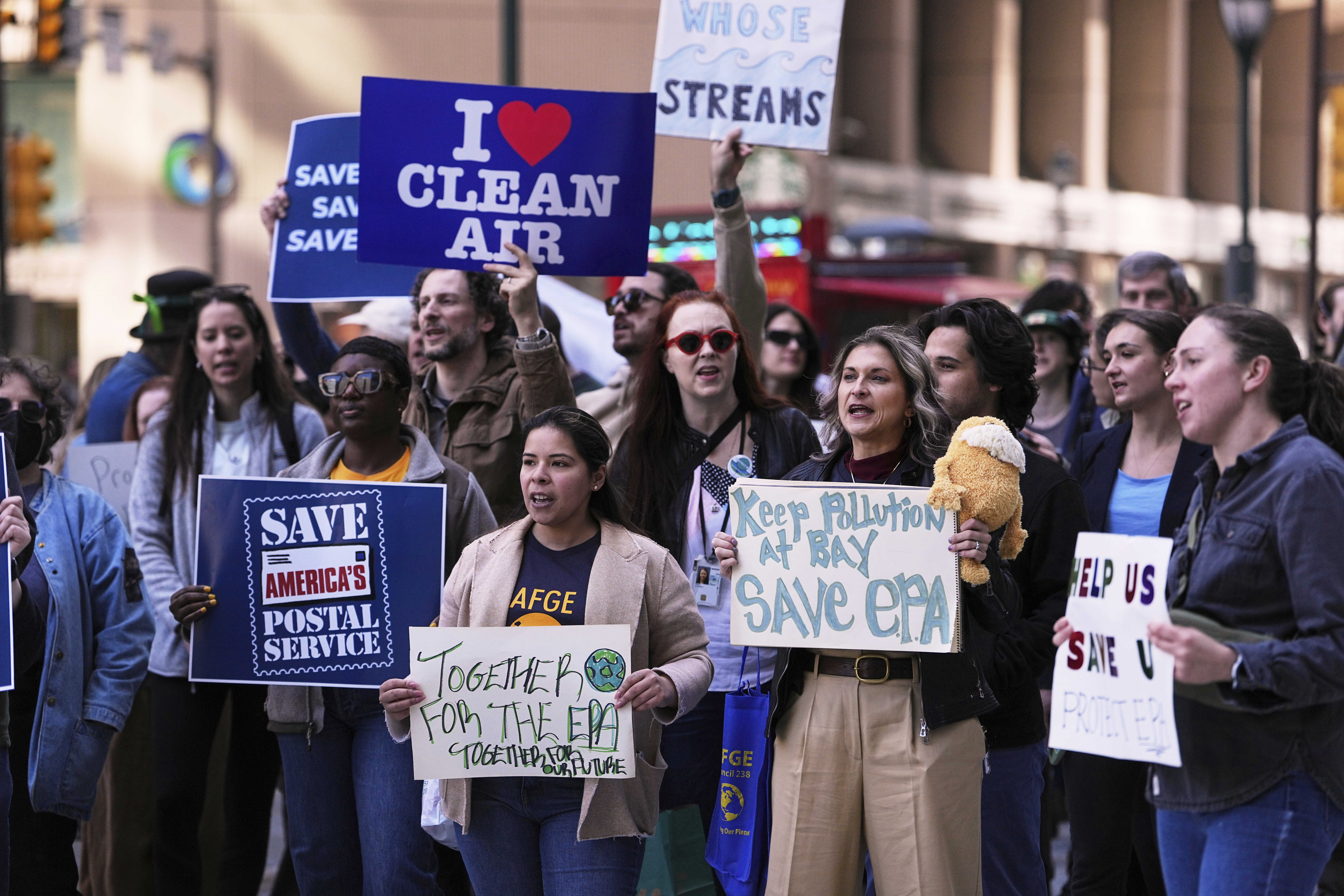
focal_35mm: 124
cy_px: 448
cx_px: 672
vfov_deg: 11.1
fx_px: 4629
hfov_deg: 16.5
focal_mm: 124
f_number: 2.8
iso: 320
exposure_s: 1/1600
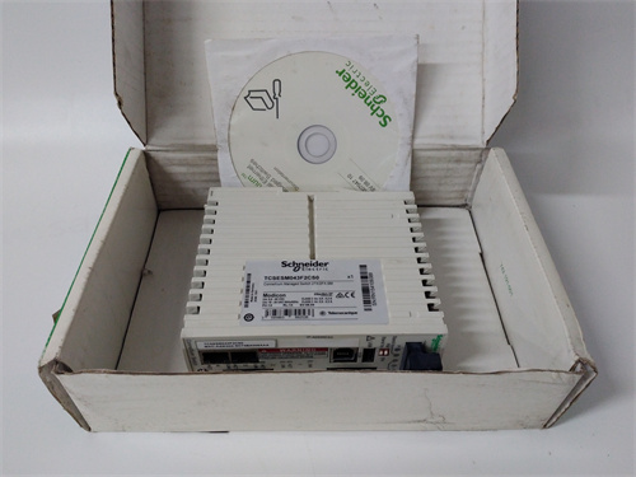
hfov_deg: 65.3
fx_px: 496
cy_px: 238
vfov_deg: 51.4
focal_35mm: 27
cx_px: 318
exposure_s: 1/33
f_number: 2
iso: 303
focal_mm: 3.79
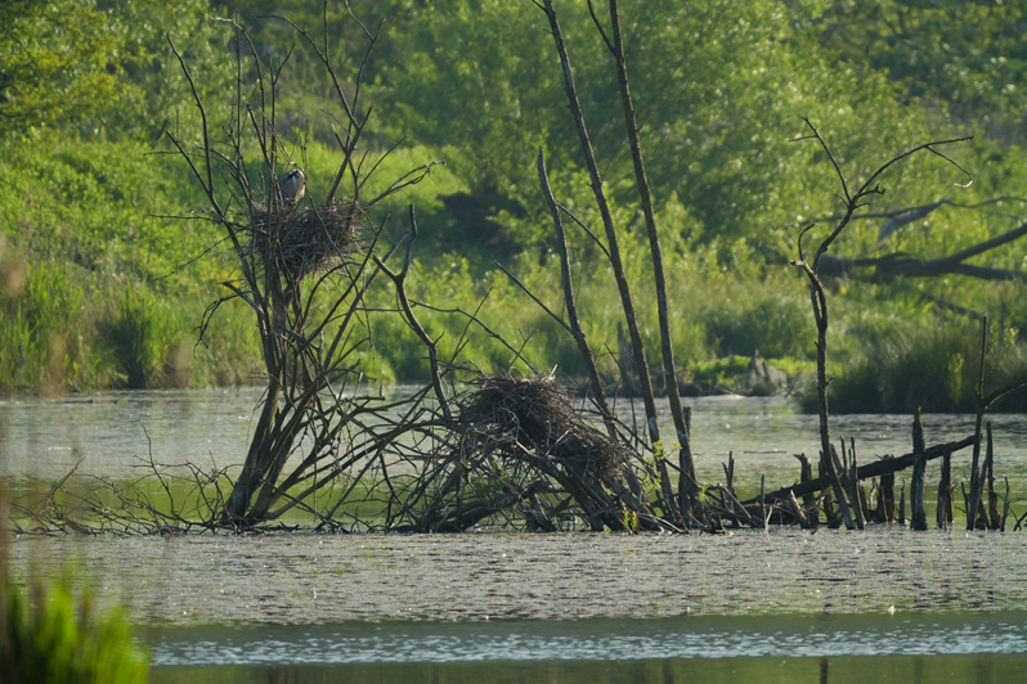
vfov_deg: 1.3
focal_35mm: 1043
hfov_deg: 2.0
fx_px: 29752
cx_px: 514
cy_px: 310
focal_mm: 500
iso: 320
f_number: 5.6
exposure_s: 1/640
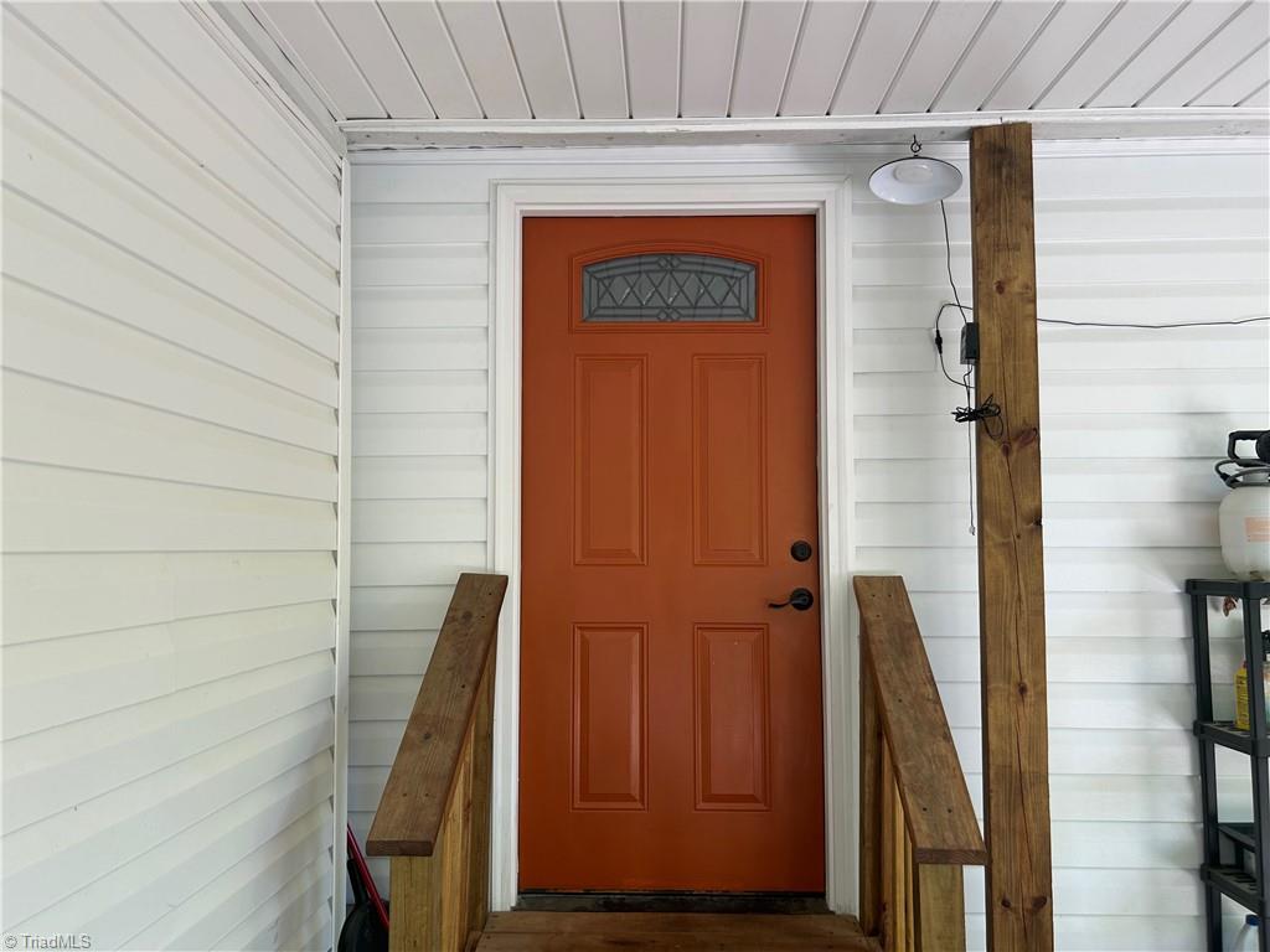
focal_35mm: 26
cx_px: 635
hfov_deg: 67.3
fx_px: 954
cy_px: 476
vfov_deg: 53.1
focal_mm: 5.7
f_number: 1.5
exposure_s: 1/121
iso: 40
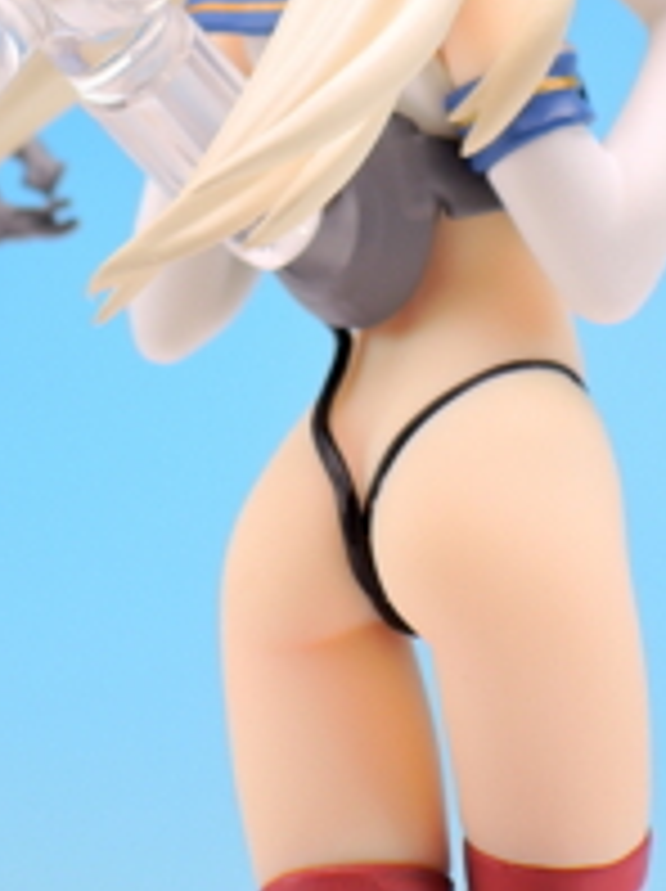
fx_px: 4936
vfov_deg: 10.3
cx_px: 324
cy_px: 58
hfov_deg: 7.7
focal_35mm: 192
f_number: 5
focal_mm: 20.2
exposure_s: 1/4
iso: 80
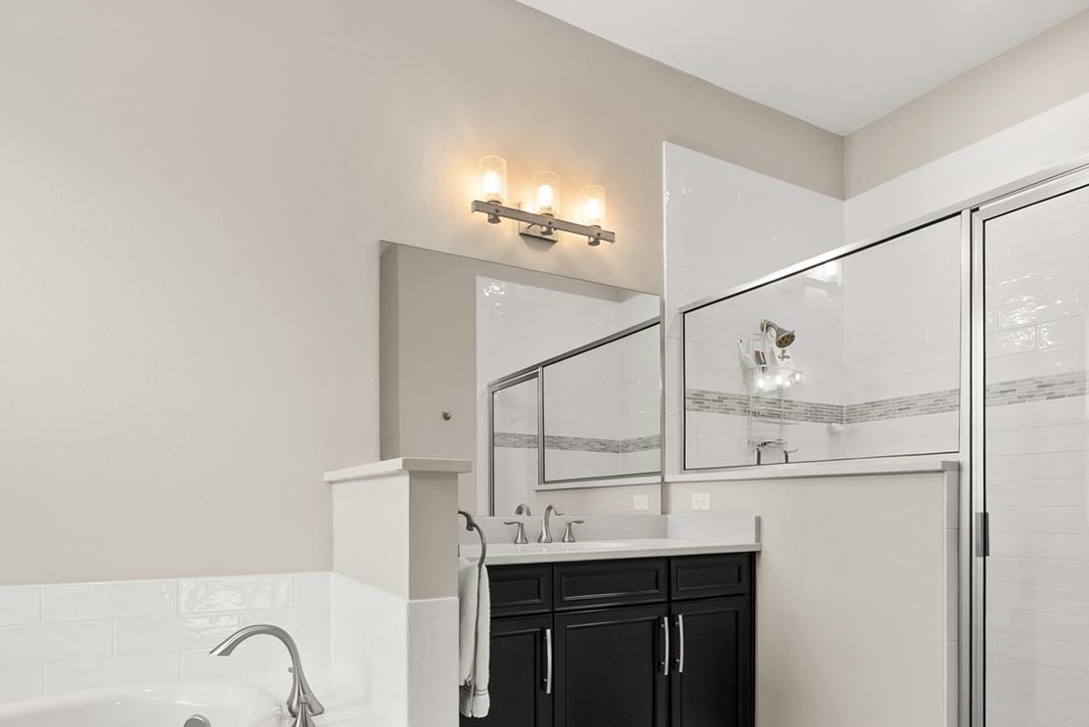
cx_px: 602
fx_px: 718
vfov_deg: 52.2
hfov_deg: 74.1
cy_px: 512
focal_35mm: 24
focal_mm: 16.5
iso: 1600
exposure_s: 1/40
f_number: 7.1
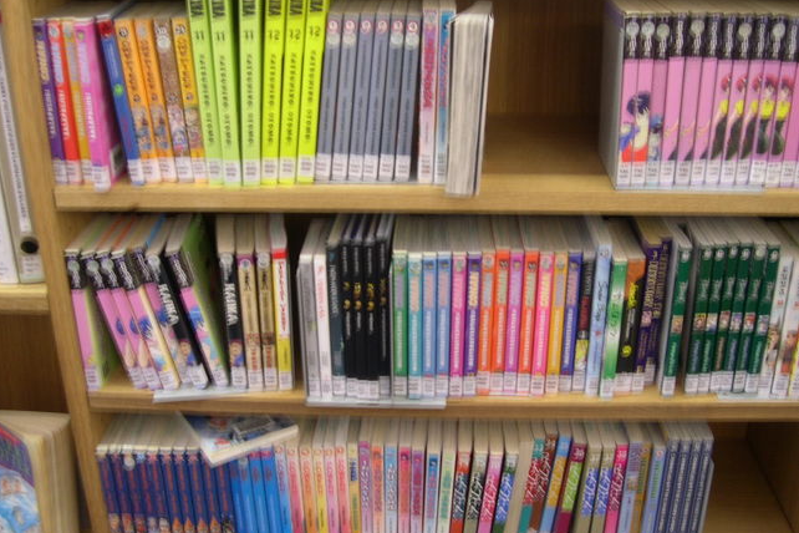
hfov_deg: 48.5
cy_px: 256
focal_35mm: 40
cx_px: 396
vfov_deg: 33.4
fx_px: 888
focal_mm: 8
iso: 100
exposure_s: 1/4.6
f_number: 2.8
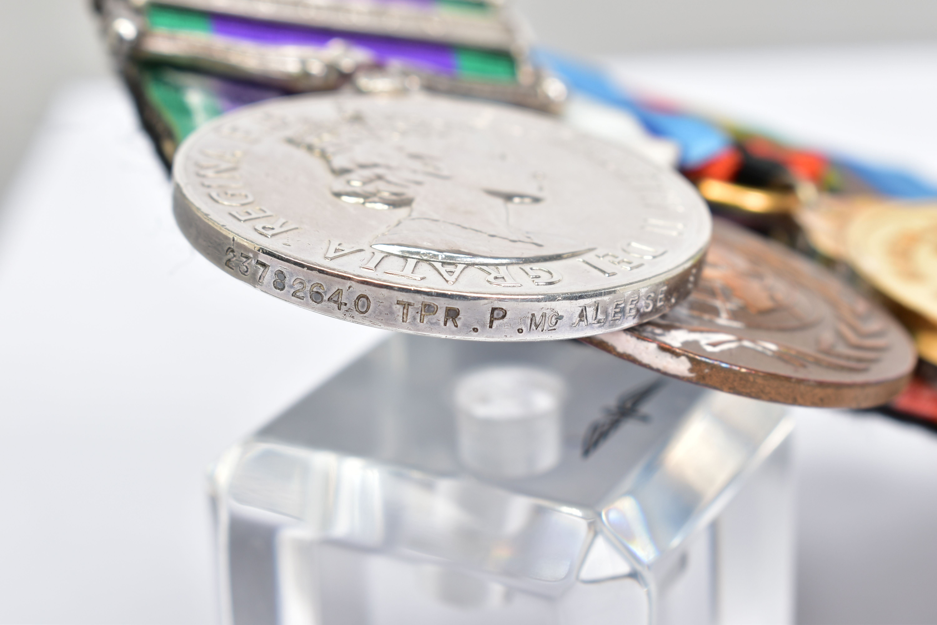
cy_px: 312
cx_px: 468
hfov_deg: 24.6
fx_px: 2147
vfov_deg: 16.6
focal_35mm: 82
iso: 100
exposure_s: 1/100
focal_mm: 55
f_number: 11
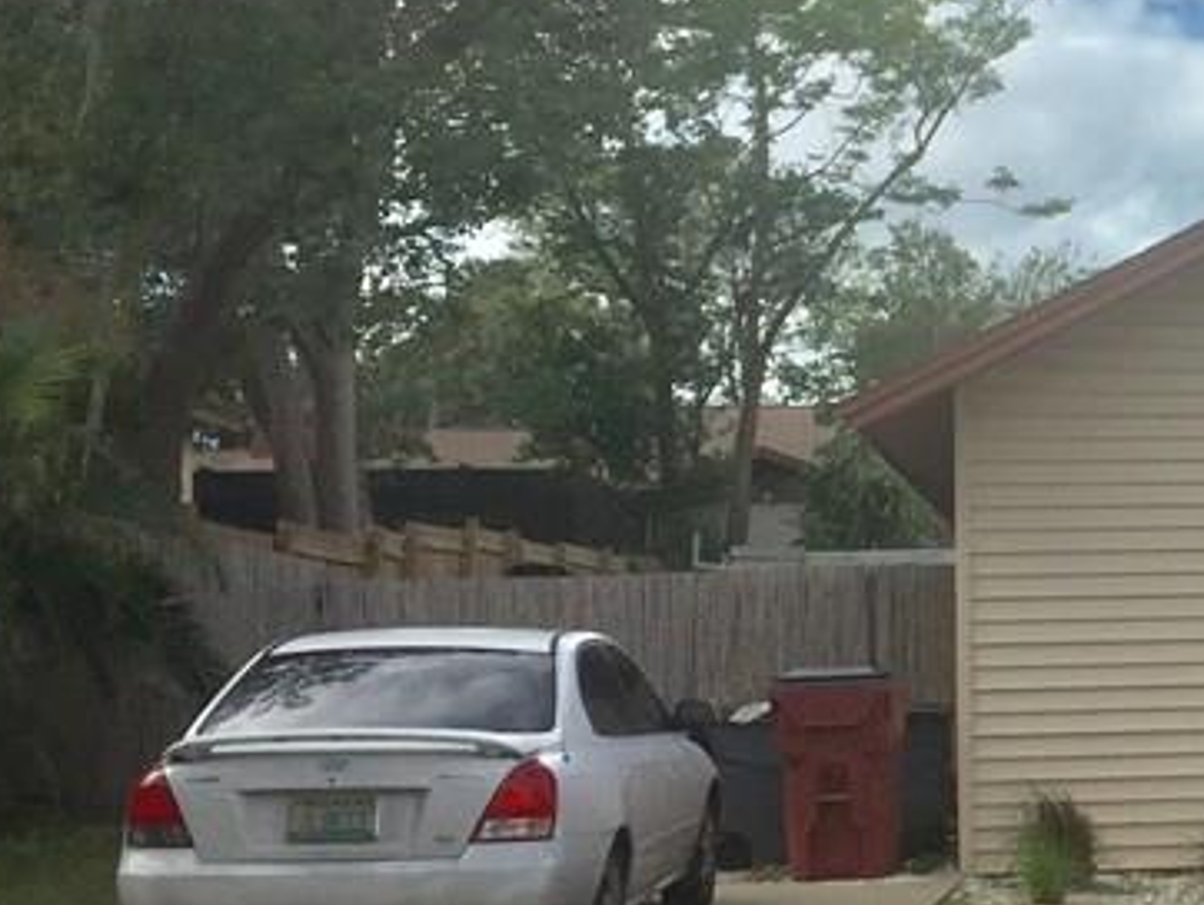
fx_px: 2854
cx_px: 1550
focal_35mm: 82
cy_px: 486
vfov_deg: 18.0
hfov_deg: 21.6
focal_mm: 4.15
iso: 32
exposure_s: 1/2639
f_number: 2.2
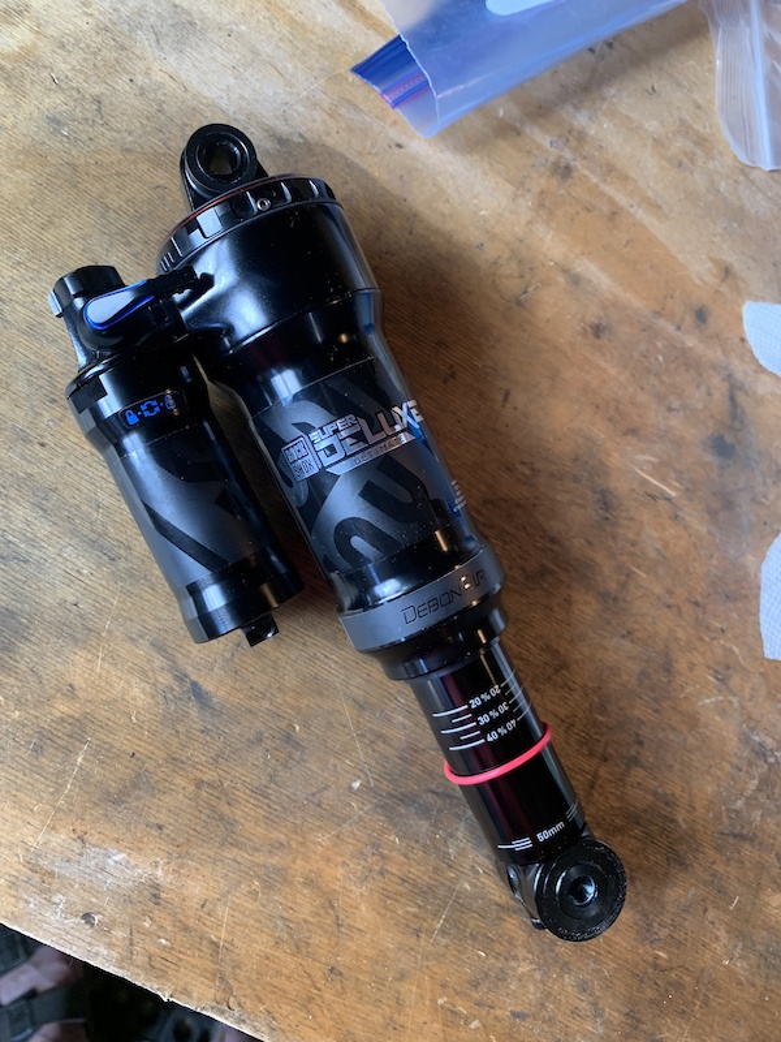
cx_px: 390
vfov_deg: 67.3
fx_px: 782
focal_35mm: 26
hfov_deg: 53.1
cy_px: 521
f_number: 1.8
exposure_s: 1/60
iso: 160
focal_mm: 4.25
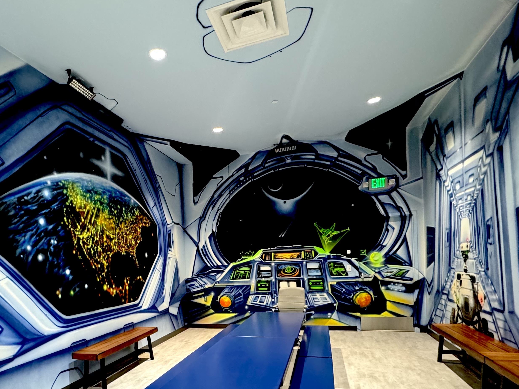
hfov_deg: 72.6
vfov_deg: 56.8
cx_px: 192
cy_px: 276
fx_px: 345
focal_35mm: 23
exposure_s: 1/60
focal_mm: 2.22
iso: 400
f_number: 2.2
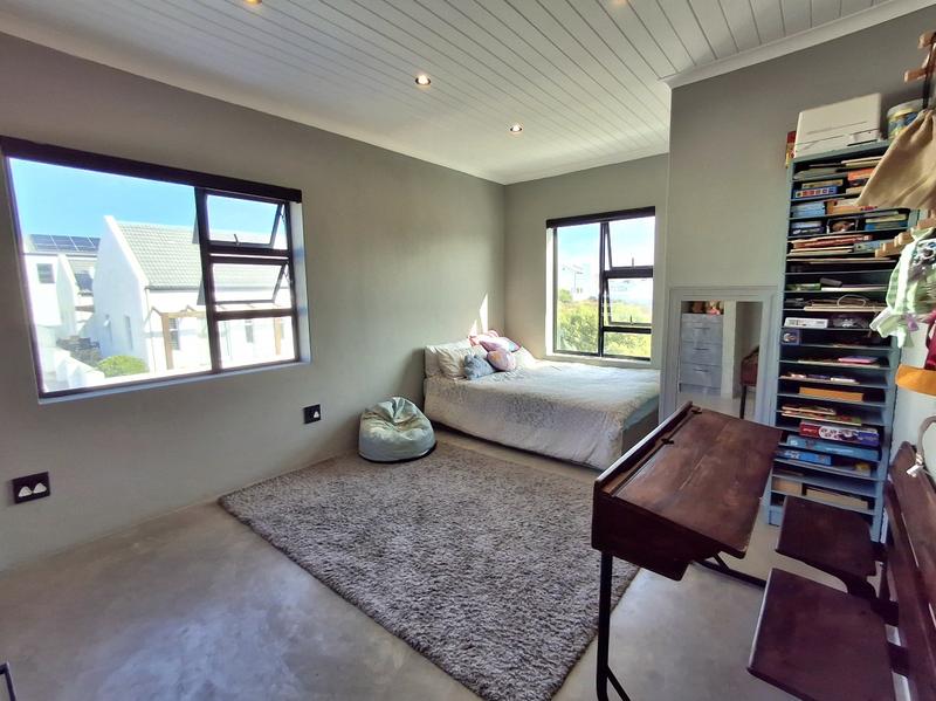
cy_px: 350
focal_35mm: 16
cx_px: 468
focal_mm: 1.64
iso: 40
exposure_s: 1/217
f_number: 2.2
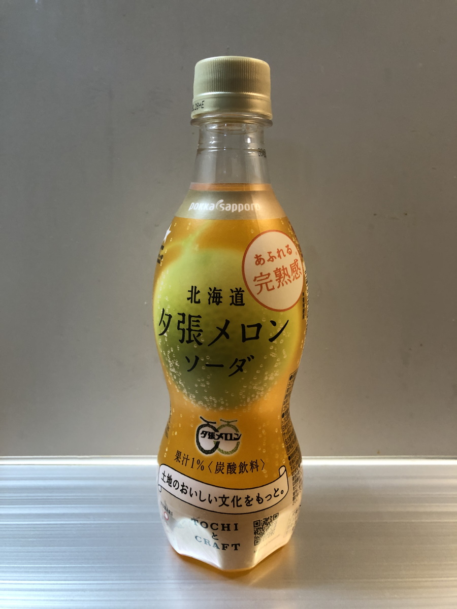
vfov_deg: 63.4
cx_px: 228
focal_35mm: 28
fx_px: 493
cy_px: 304
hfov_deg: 49.7
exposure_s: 1/17
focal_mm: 3.99
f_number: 1.8
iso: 50
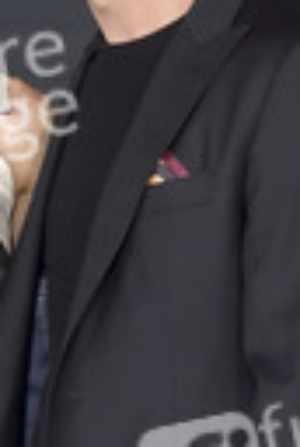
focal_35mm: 162
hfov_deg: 8.5
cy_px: 290
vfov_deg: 12.6
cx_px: 2
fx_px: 2014
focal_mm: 52
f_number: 6.3
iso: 320
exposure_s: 1/250
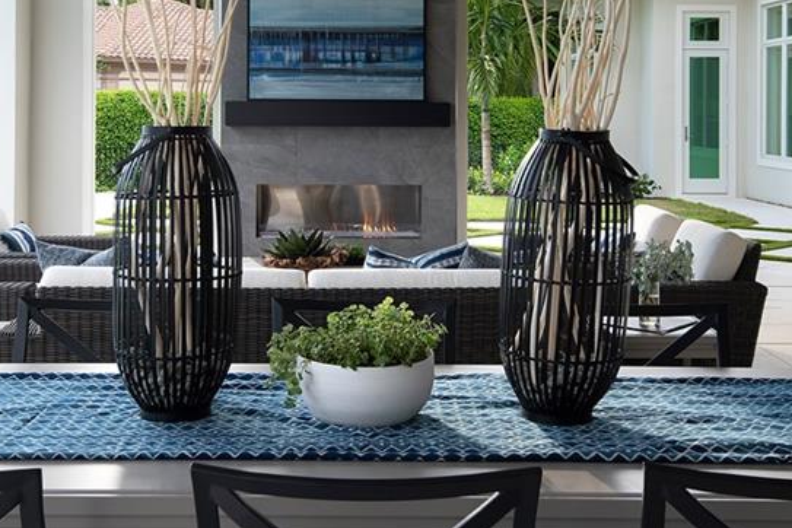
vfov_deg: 27.3
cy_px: 169
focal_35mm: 49
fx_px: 1078
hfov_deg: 40.3
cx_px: 397
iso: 125
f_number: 8
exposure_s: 1/30
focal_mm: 26
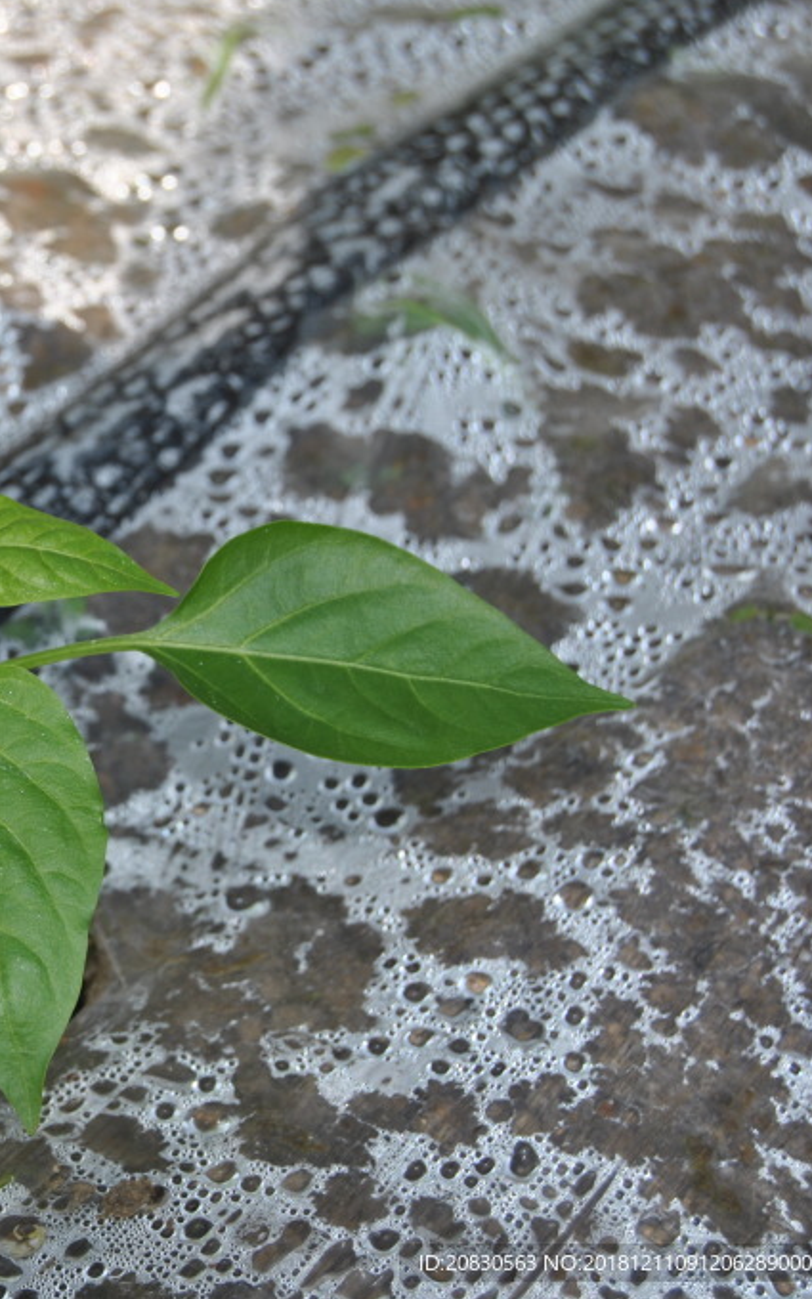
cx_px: -126
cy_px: 647
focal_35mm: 106
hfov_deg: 12.1
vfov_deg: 19.6
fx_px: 3753
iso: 100
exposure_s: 1/200
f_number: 7.1
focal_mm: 46
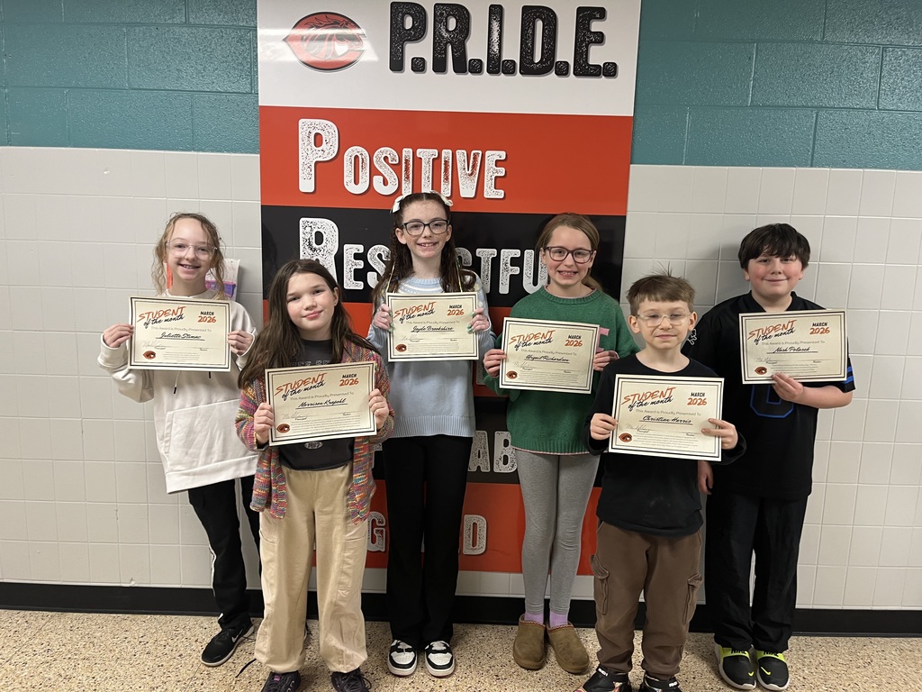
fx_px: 693
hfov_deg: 67.3
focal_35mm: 26
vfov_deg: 53.1
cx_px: 461
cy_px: 346
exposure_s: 1/41
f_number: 1.6
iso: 100
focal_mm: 5.1
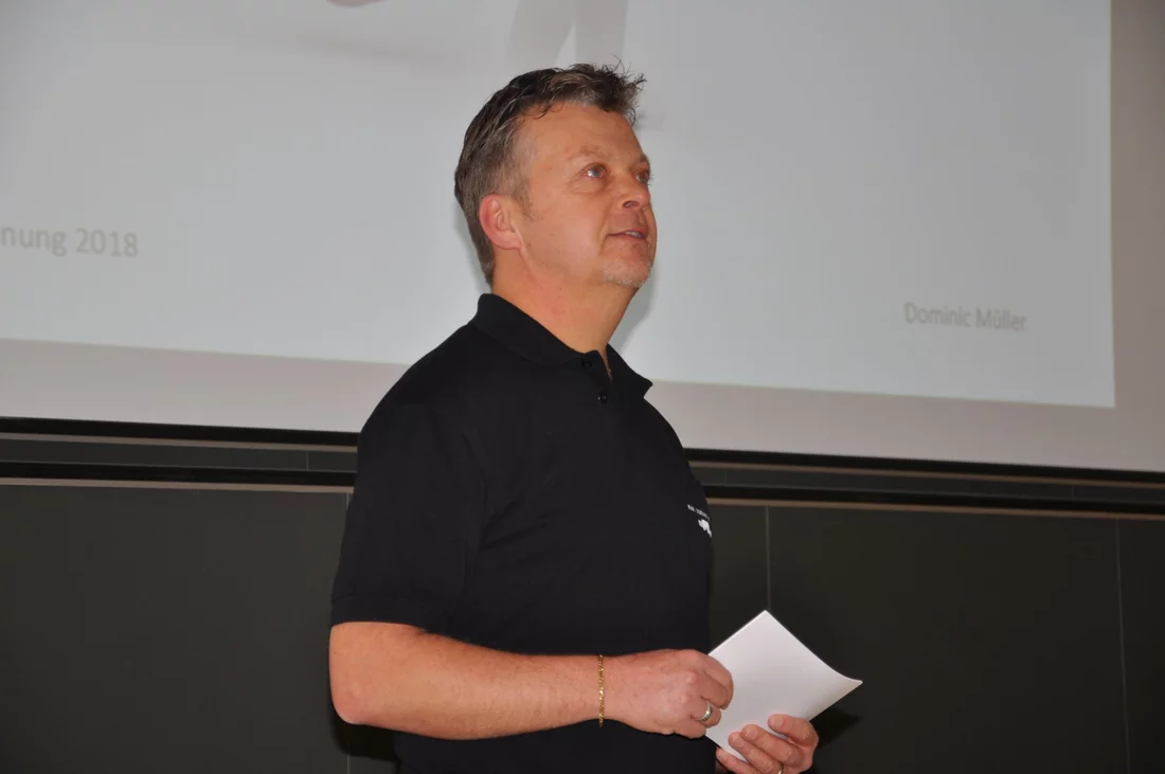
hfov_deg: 19.5
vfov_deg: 13.0
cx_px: 582
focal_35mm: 105
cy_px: 387
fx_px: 3394
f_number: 5.3
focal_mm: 70
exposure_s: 1/60
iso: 250
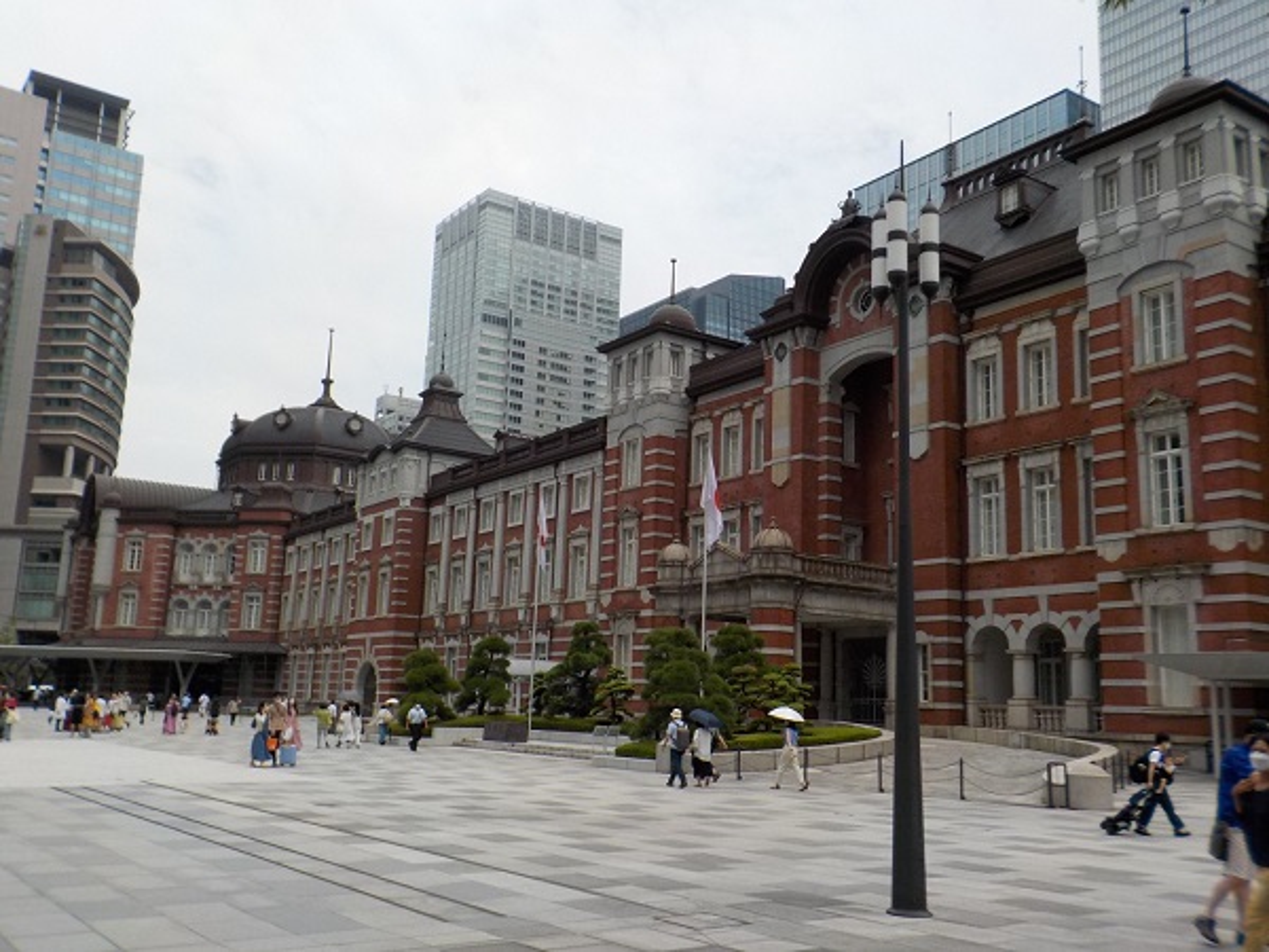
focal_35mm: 30
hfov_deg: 60.0
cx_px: 634
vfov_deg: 46.8
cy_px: 476
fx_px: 1100
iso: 125
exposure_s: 1/1250
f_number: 3.3
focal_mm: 4.1
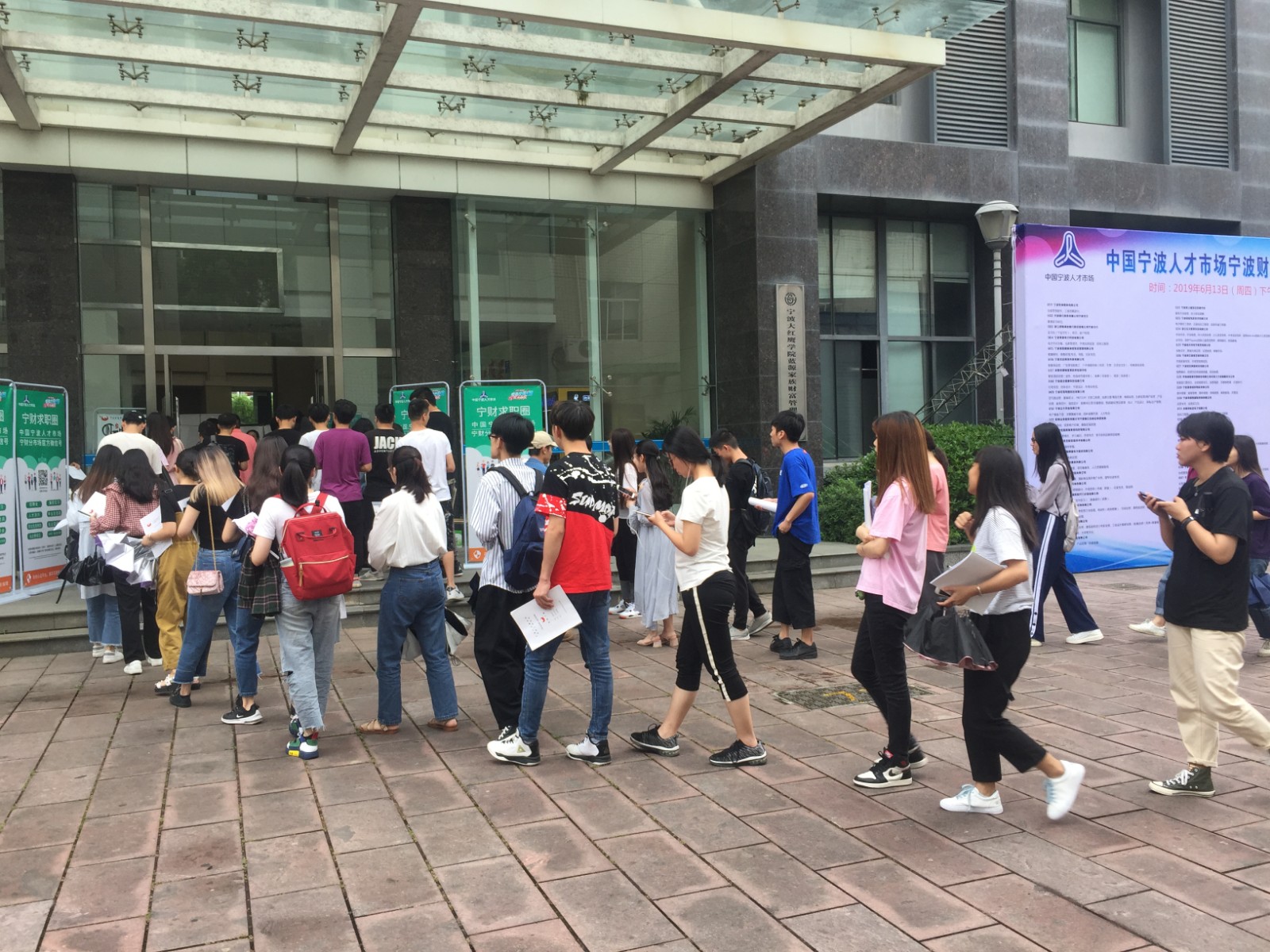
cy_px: 476
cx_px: 635
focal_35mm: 29
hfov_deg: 61.7
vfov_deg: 48.2
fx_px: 1064
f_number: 2.2
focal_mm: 4.15
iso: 32
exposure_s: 1/100
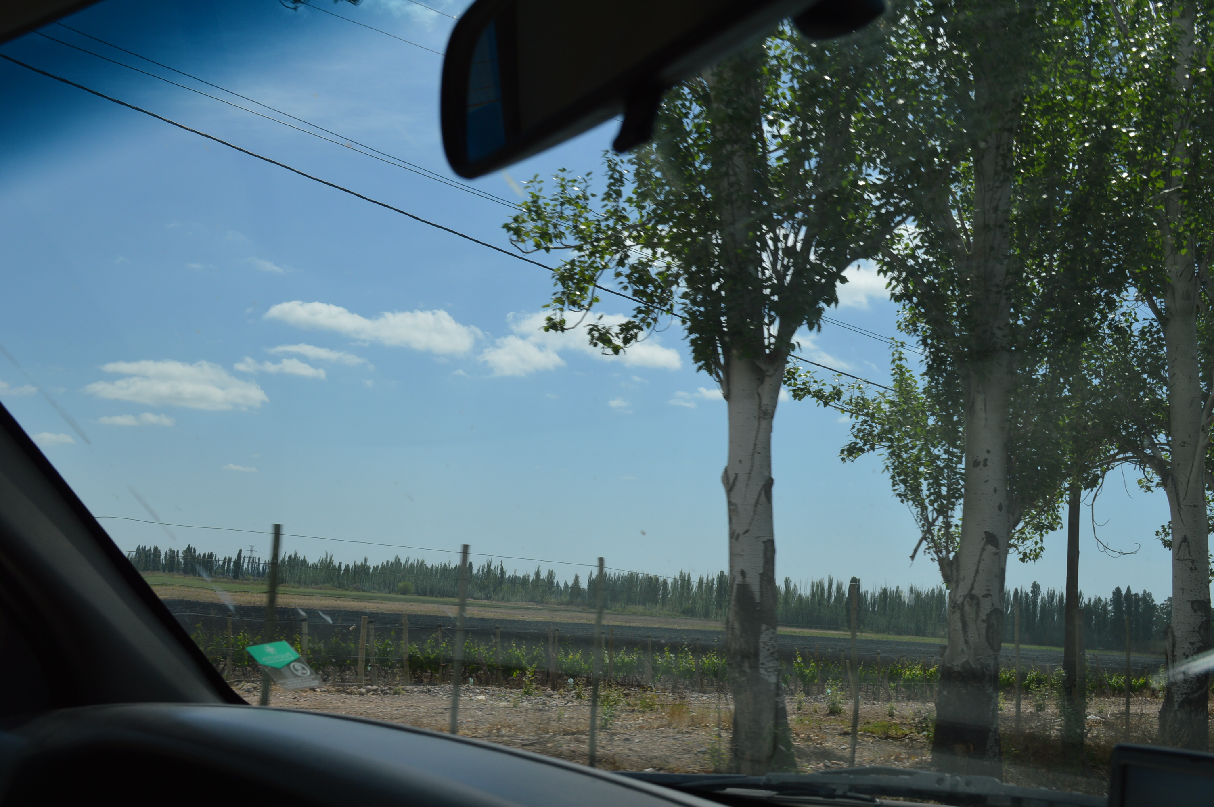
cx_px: 607
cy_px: 404
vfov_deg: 34.1
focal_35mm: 39
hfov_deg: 49.6
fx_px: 1314
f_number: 9
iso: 100
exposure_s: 1/320
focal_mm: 26
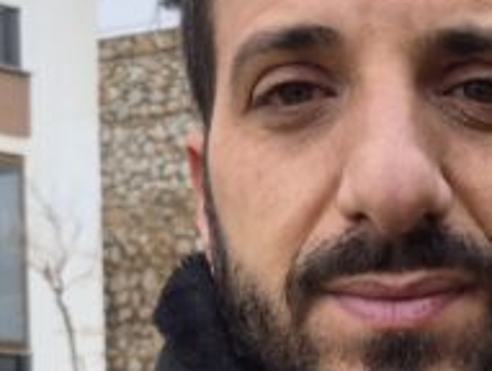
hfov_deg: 15.5
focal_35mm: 123
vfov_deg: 11.6
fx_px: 1752
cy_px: 559
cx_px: 567
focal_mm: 5.4
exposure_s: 1/180
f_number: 1.8
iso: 32
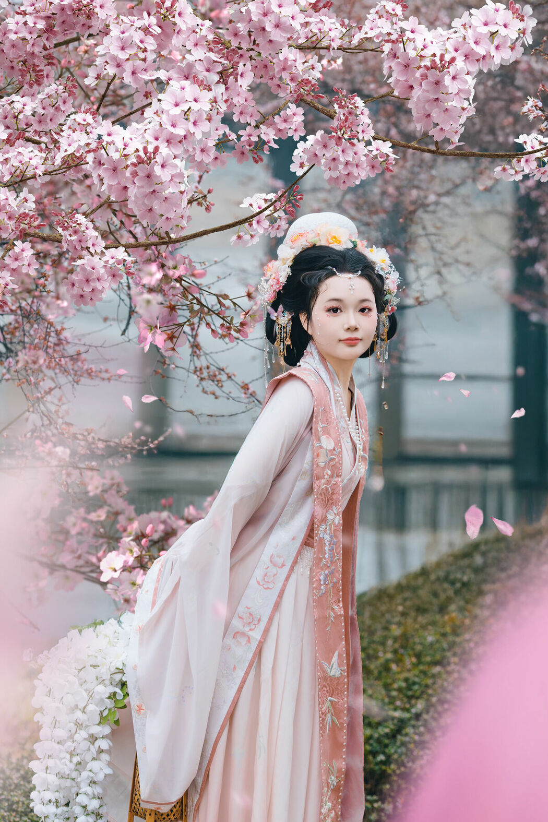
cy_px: 411
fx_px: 3059
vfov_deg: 15.3
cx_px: 274
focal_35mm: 134
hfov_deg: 10.2
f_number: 4
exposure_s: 1/125
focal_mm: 135
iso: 100
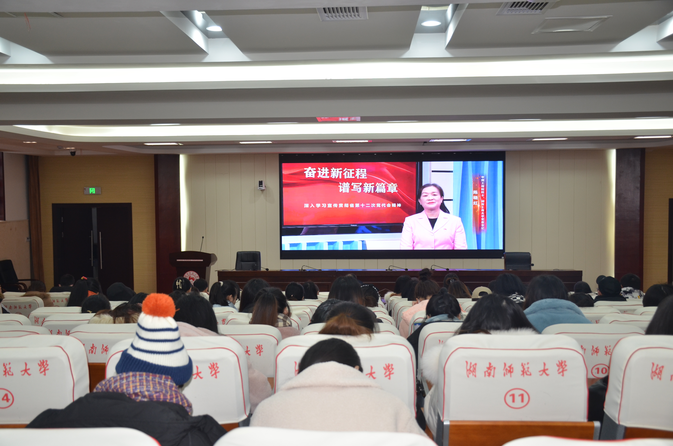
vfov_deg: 34.1
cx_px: 336
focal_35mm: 39
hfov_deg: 49.6
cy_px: 223
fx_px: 728
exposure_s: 1/80
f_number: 3.8
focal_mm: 26
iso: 400
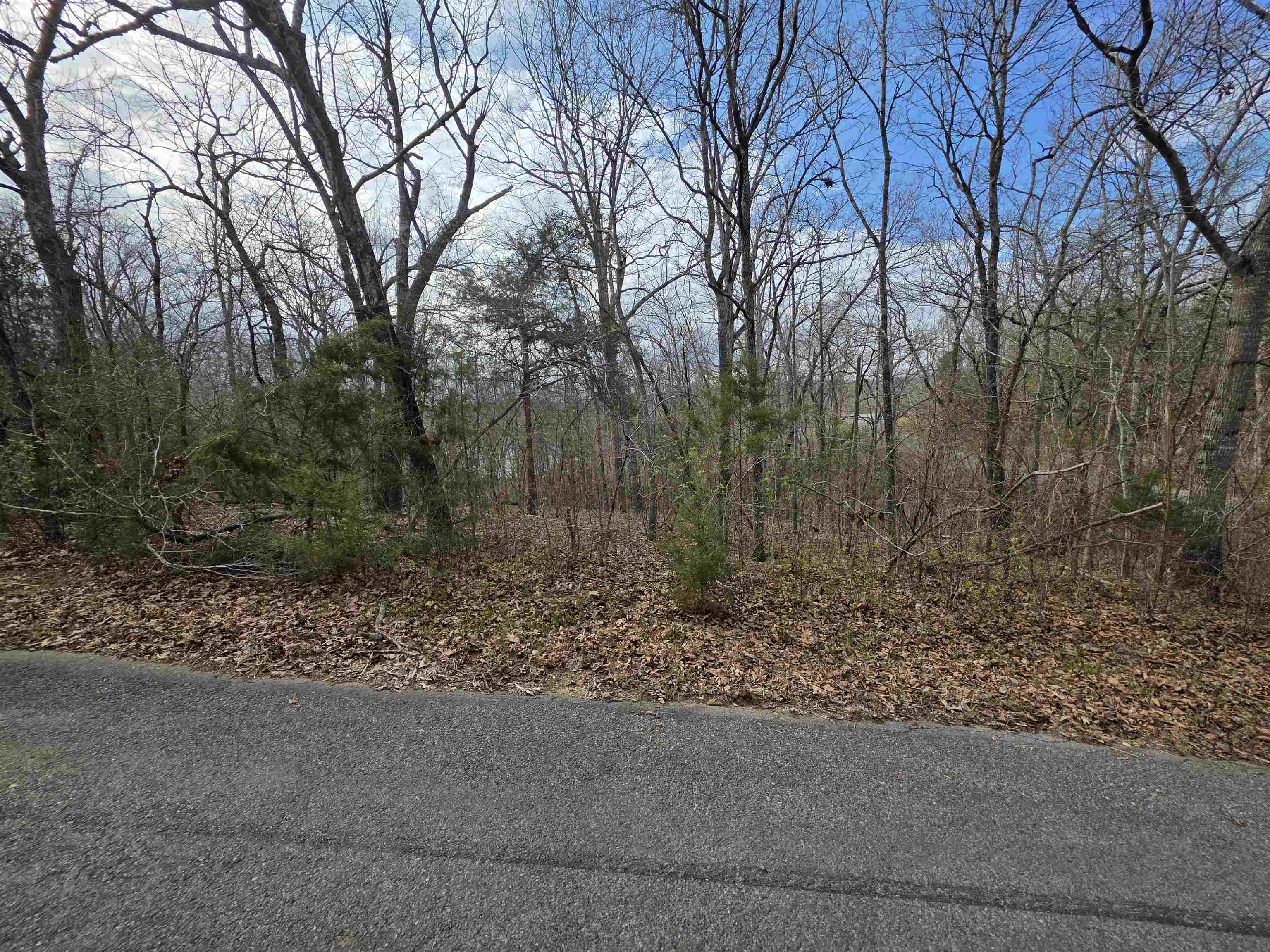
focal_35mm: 13
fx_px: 477
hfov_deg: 106.2
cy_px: 476
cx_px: 635
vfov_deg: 89.9
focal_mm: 2.2
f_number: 1.9
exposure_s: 1/1946
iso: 40
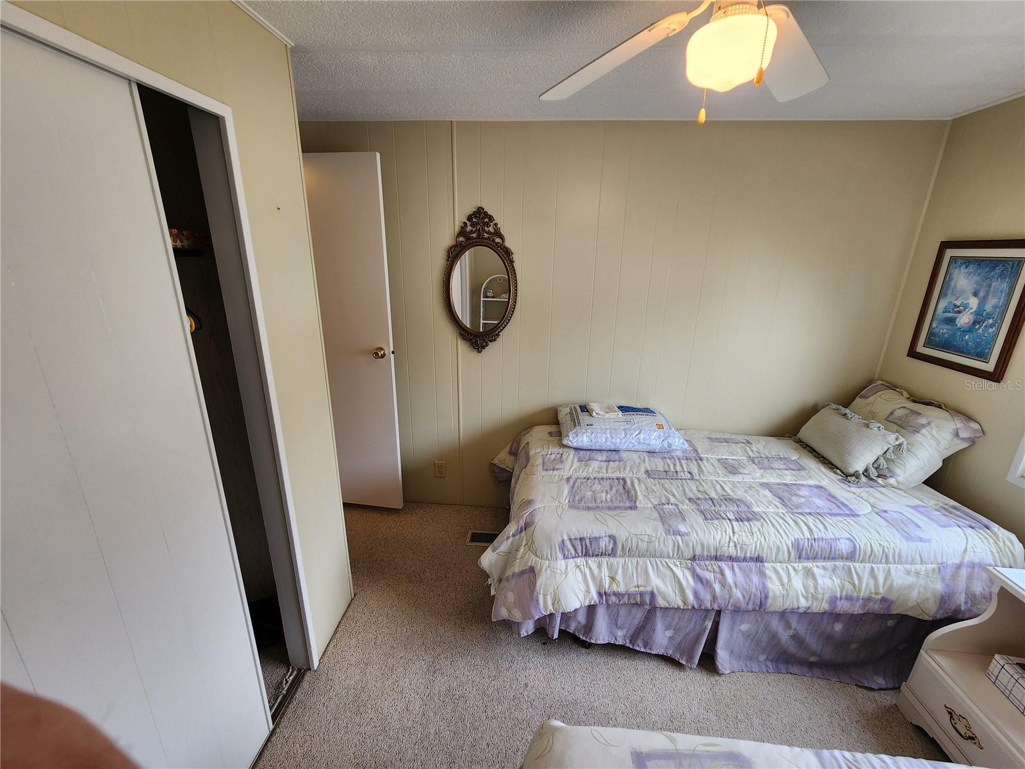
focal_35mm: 13
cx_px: 512
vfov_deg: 89.9
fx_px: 385
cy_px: 384
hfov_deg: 106.2
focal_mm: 2.2
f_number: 2.2
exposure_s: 1/60
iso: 80
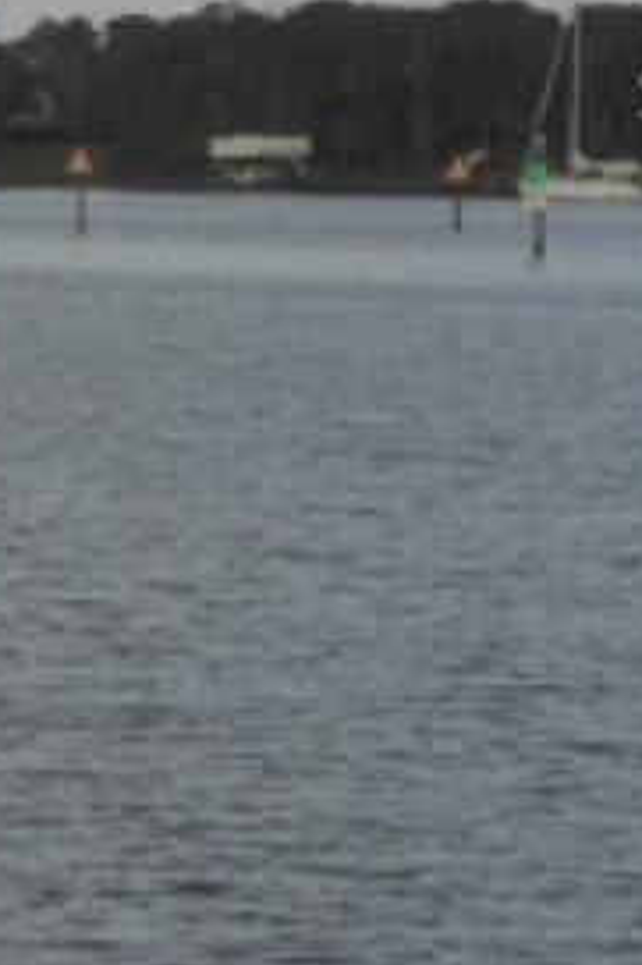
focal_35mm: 298
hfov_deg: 4.5
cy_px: 94
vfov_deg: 6.9
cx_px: -844
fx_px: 7981
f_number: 4.4
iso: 80
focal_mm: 13.6
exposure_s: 1/200
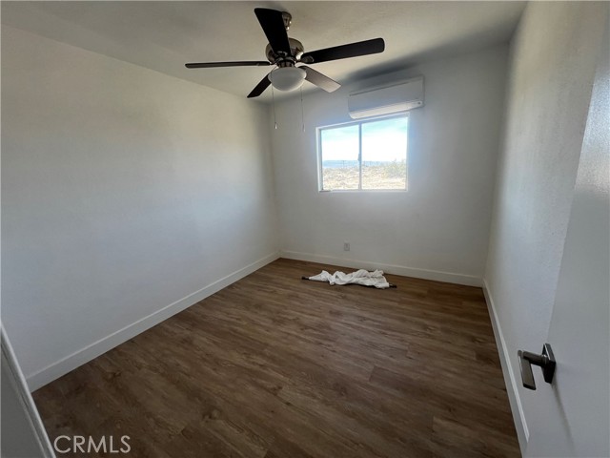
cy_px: 229
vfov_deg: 89.9
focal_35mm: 13
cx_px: 305
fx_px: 229
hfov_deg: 106.2
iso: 32
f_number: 1.8
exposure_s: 1/125
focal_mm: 1.57
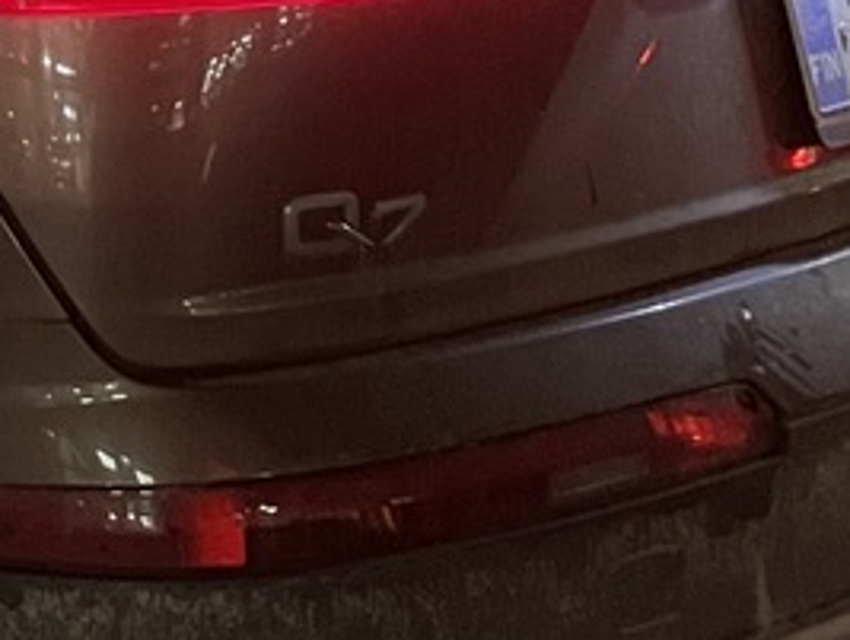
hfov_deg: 13.3
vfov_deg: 10.2
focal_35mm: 140
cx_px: -439
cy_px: -385
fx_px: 3442
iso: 640
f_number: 1.6
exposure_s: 1/25
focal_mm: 4.2
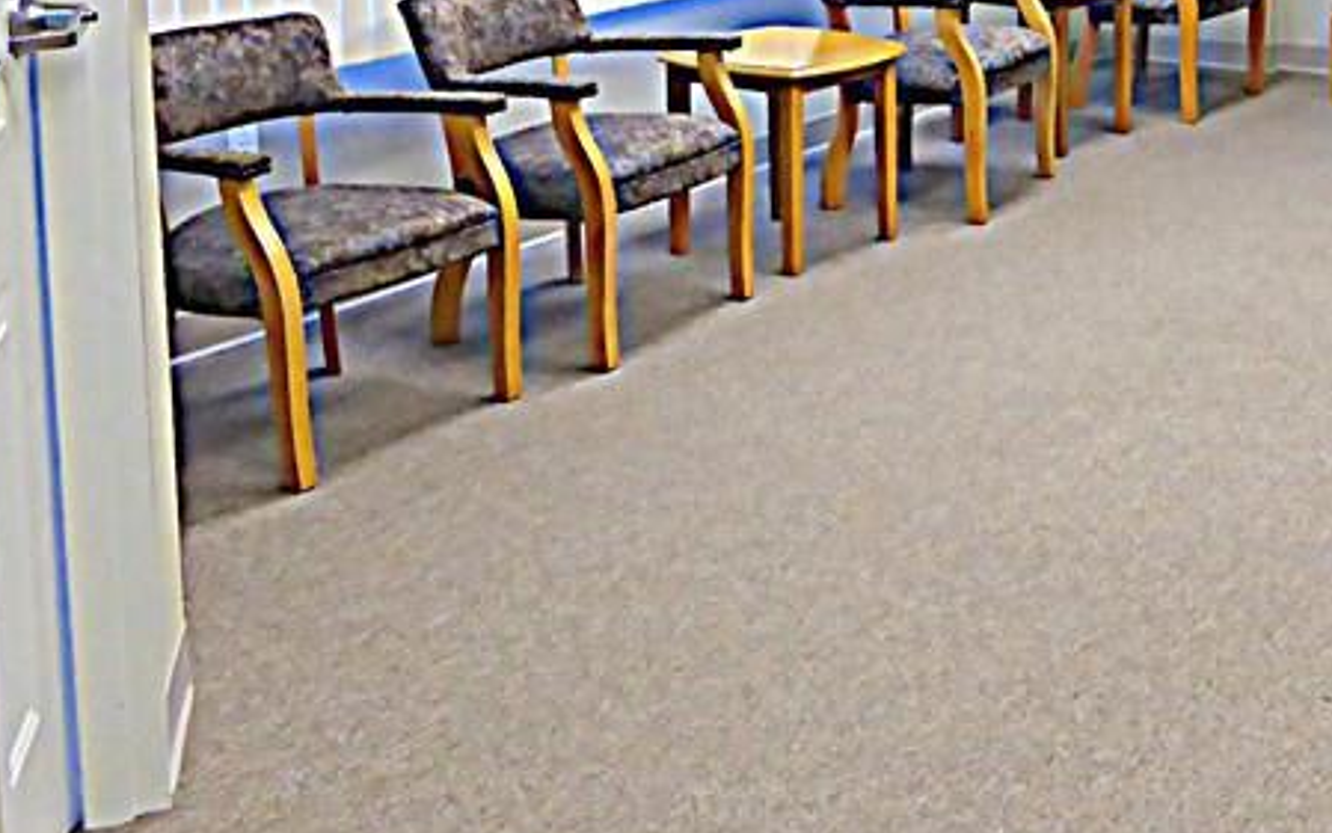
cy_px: -83
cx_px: 1382
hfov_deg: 31.9
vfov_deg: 21.3
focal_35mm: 58
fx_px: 2106
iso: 320
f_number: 3.3
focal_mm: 4.3
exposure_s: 1/60
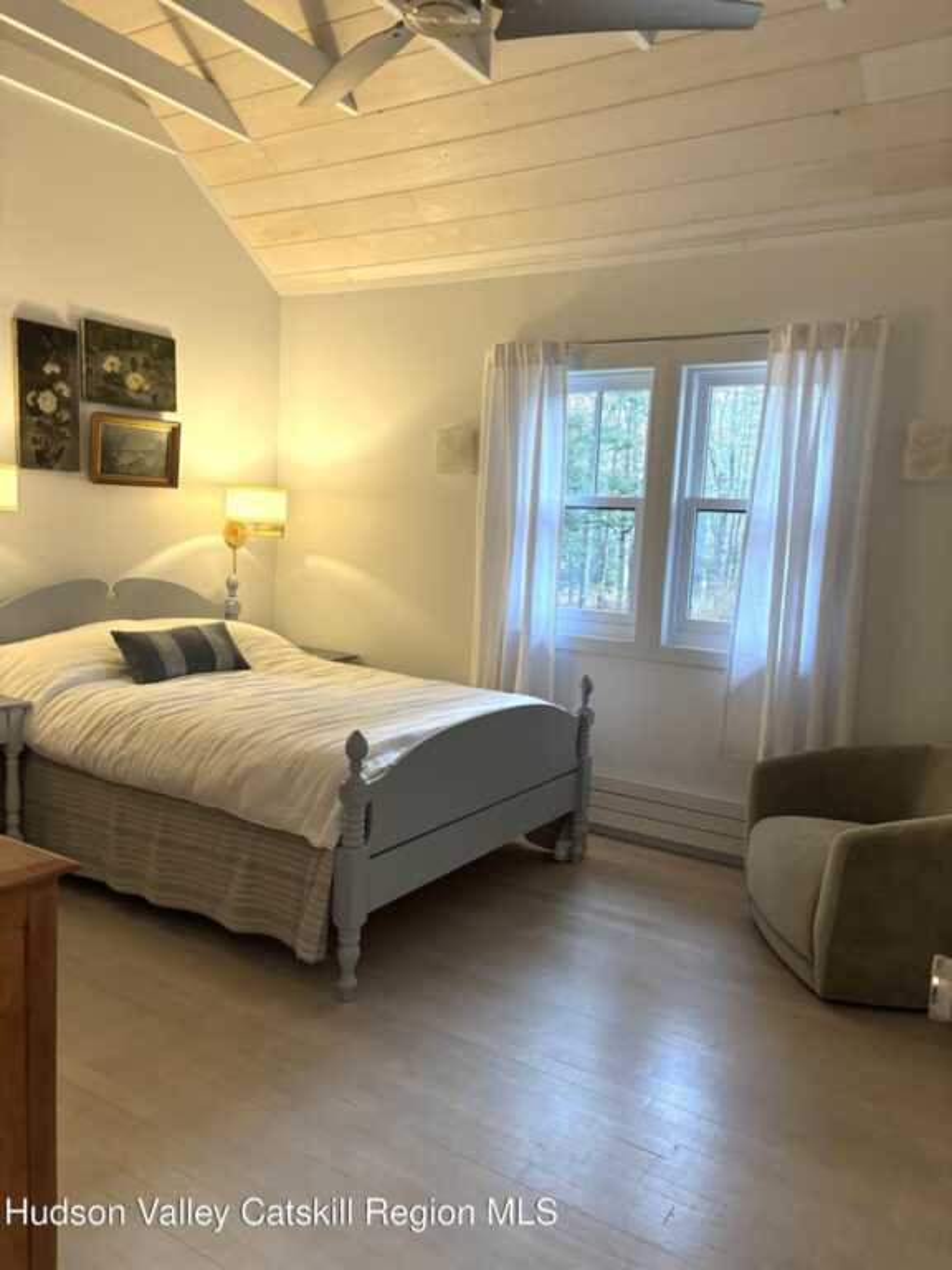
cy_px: 635
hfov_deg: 53.1
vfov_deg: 67.3
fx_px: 953
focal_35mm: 26
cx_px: 476
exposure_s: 1/60
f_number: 1.6
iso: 320
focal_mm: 5.96
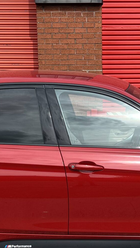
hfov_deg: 16.5
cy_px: 184
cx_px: 90
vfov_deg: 28.6
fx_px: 481
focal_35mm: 73
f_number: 1.5
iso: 50
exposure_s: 1/2083
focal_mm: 5.7
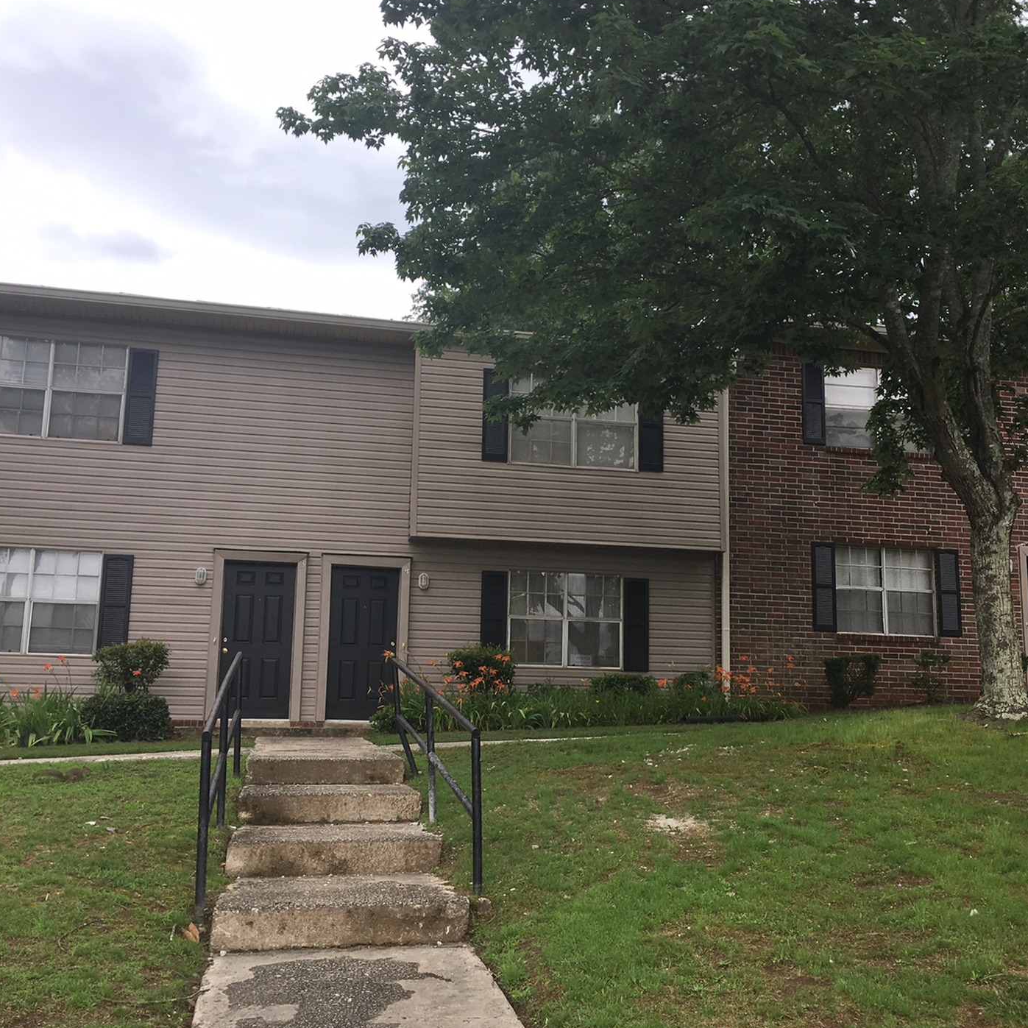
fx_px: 1243
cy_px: 522
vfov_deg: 44.9
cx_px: 596
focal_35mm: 37
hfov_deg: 44.8
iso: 25
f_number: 2.2
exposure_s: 1/353
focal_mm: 4.15
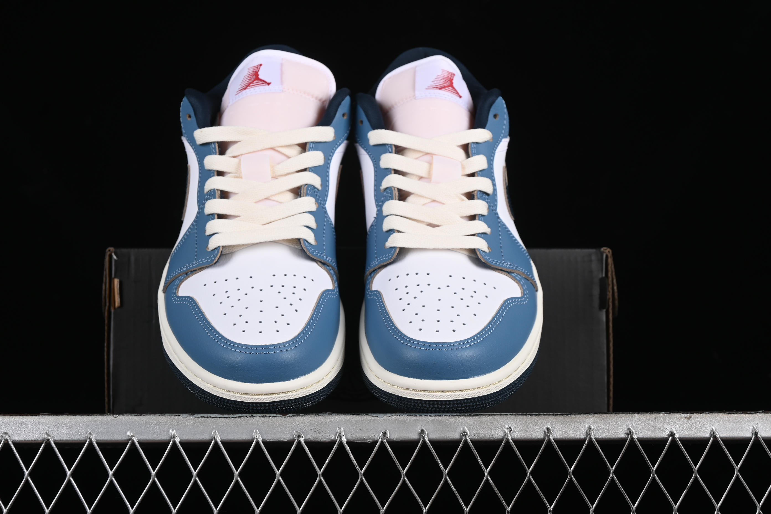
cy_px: 257
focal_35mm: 72
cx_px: 386
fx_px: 1542
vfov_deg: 18.9
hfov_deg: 28.1
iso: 125
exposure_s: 1/160
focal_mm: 48
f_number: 7.1
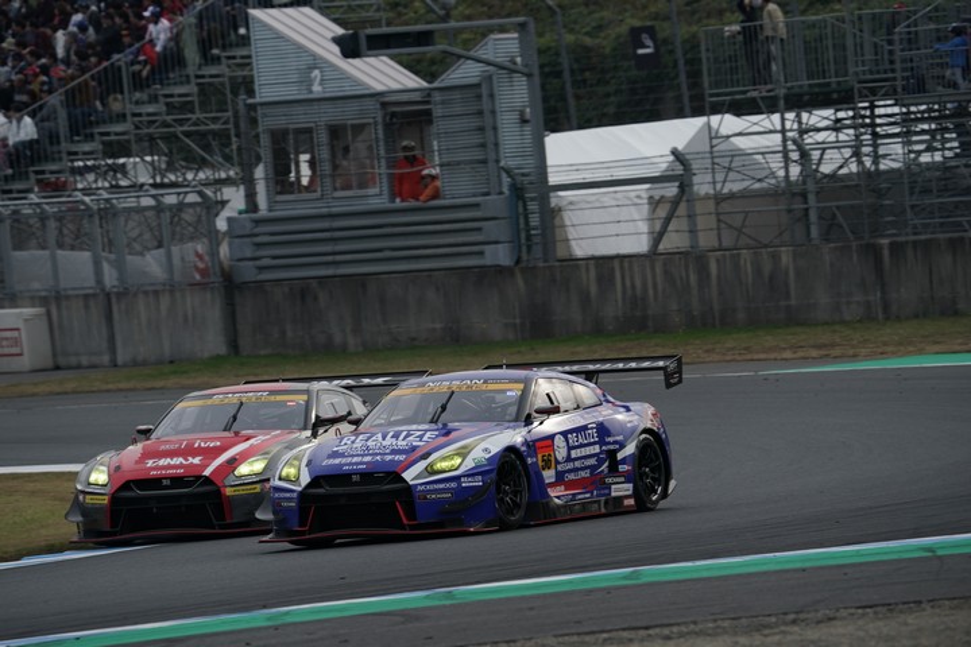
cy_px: 324
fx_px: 10545
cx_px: 486
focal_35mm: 391
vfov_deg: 3.5
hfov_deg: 5.3
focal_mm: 391
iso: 400
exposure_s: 1/800
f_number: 8
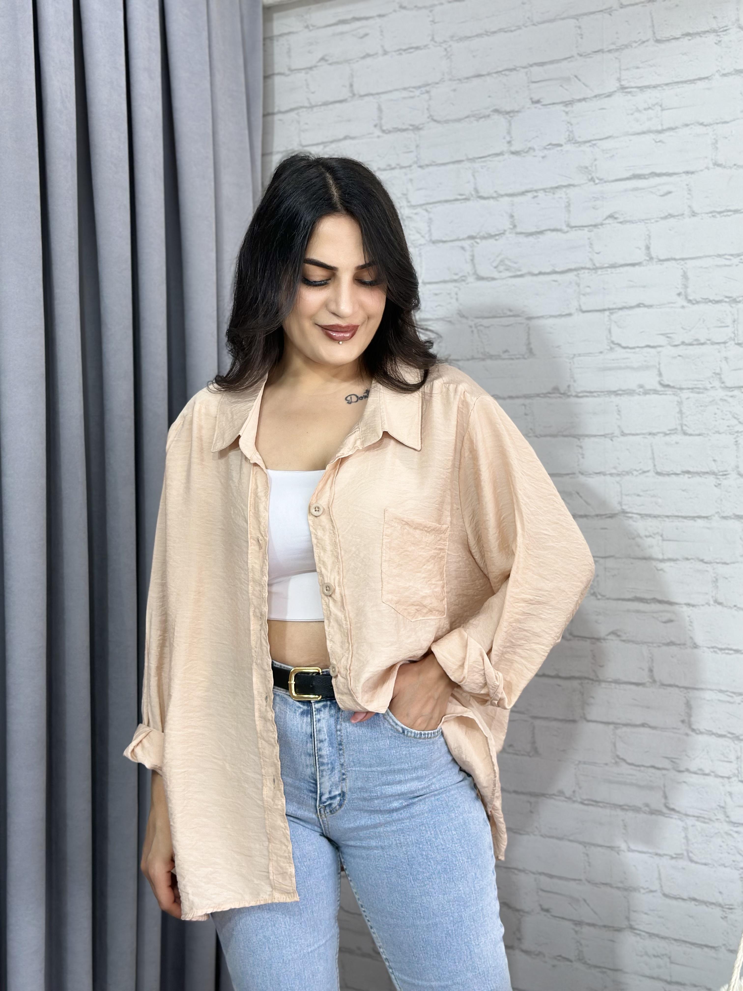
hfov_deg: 30.3
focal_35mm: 48
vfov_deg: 39.7
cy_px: 496
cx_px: 372
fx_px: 1374
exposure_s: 1/118
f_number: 1.78
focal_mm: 6.86
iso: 64
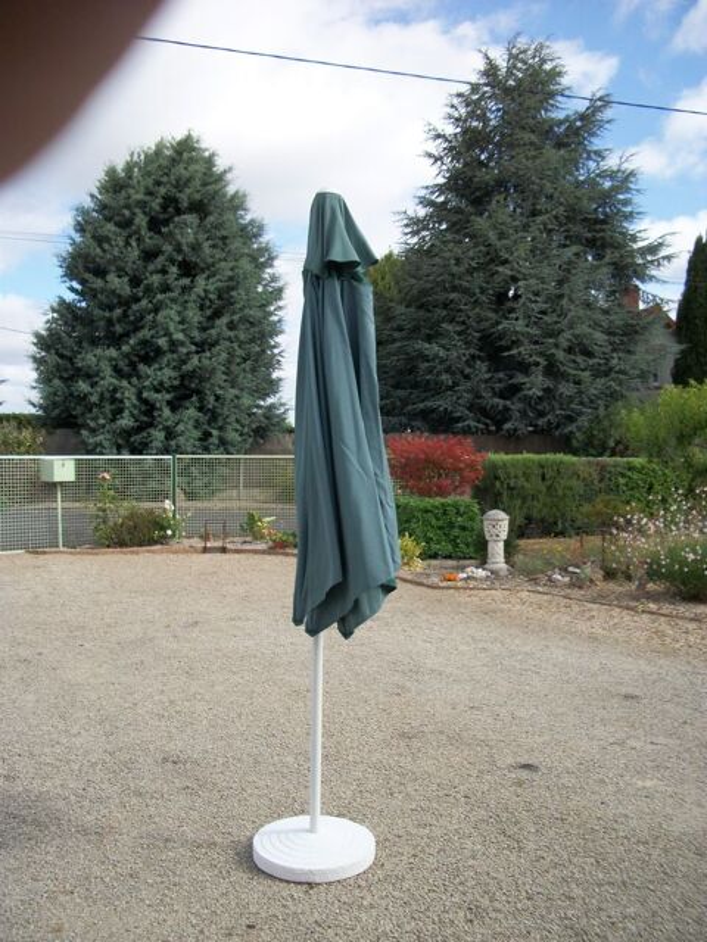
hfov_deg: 44.2
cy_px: 471
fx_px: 871
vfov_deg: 56.8
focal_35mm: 32
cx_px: 354
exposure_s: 1/125
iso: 80
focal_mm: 5.7
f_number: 8.8
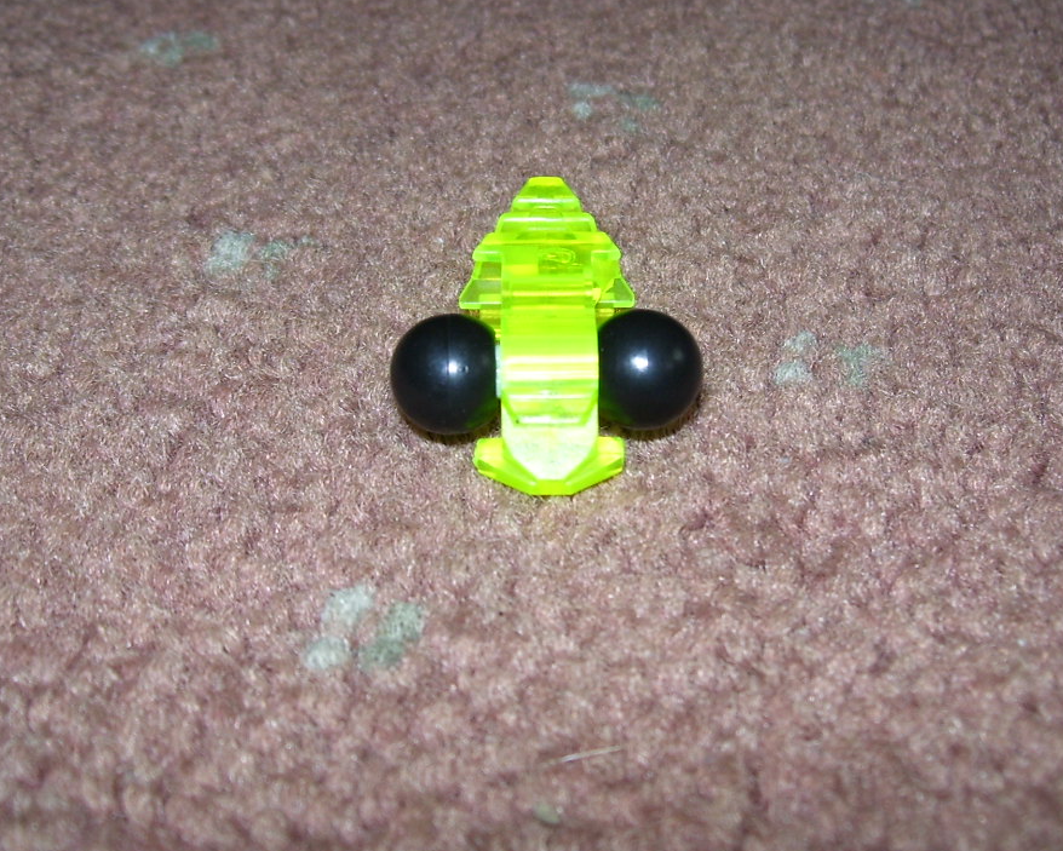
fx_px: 1511
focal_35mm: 48
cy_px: 329
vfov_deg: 31.4
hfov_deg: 38.8
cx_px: 523
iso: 80
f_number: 2.7
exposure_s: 1/60
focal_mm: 6
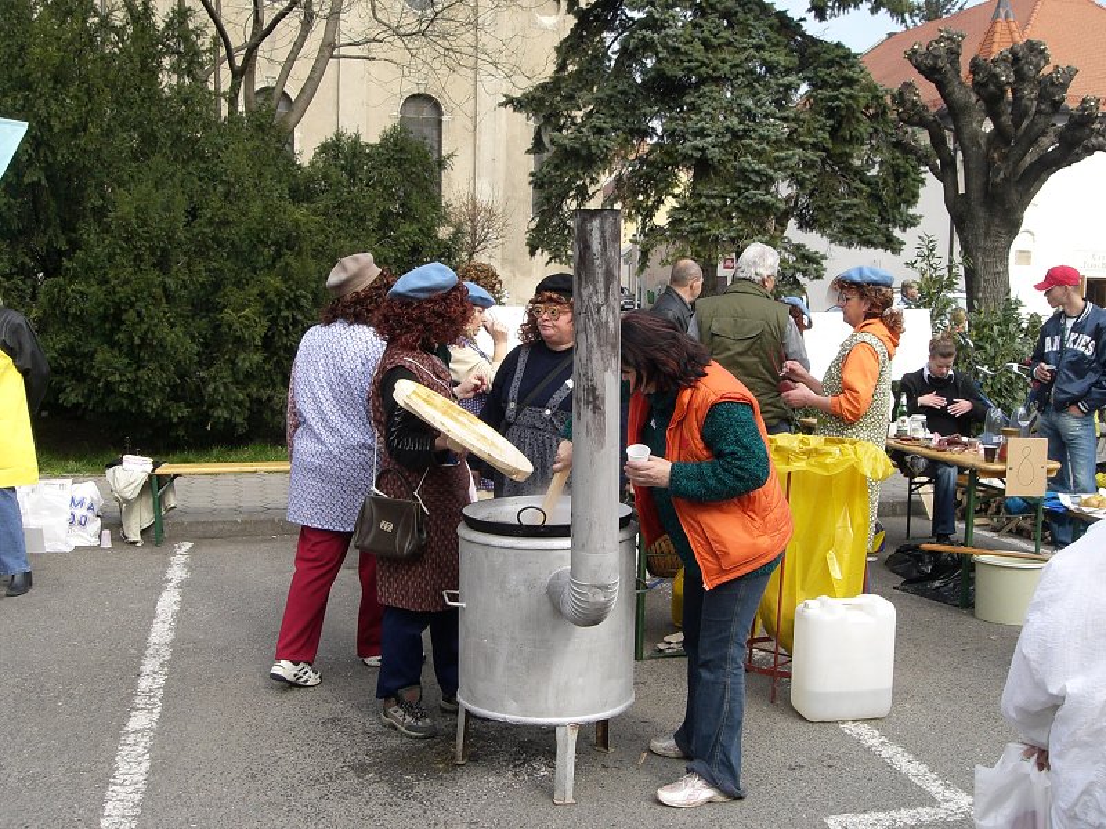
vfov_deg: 37.7
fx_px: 1214
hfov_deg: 49.0
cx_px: 553
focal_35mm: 38
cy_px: 414
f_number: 4.4
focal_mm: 6.3
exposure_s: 1/250
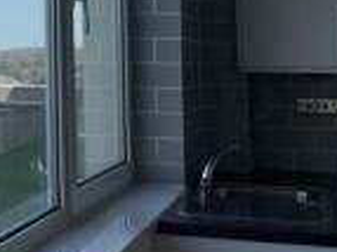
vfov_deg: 14.7
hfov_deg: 18.5
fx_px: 953
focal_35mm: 98
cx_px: -114
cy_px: -27
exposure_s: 1/2000
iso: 80
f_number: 1.78
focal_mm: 6.76
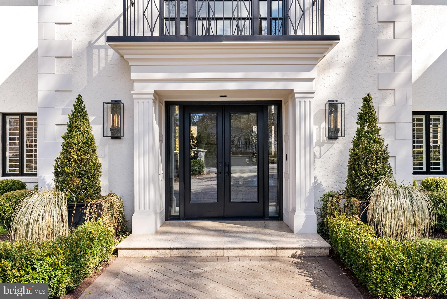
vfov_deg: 45.0
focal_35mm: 29
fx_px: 360
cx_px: 224
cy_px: 150
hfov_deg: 63.6
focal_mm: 29
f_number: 7.1
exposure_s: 1/320
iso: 200
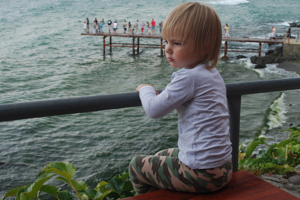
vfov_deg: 22.6
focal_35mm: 60
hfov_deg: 33.3
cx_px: 163
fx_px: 500
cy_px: 83
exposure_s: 1/30
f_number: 9
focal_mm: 34
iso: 200
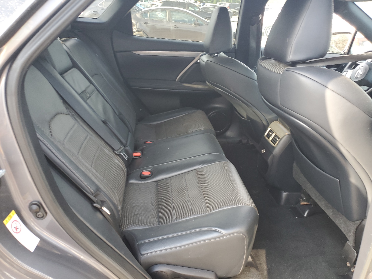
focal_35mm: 26
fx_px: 279
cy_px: 140
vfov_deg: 53.1
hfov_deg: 67.3
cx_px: 186
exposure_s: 1/60.2
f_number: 1.5
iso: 55
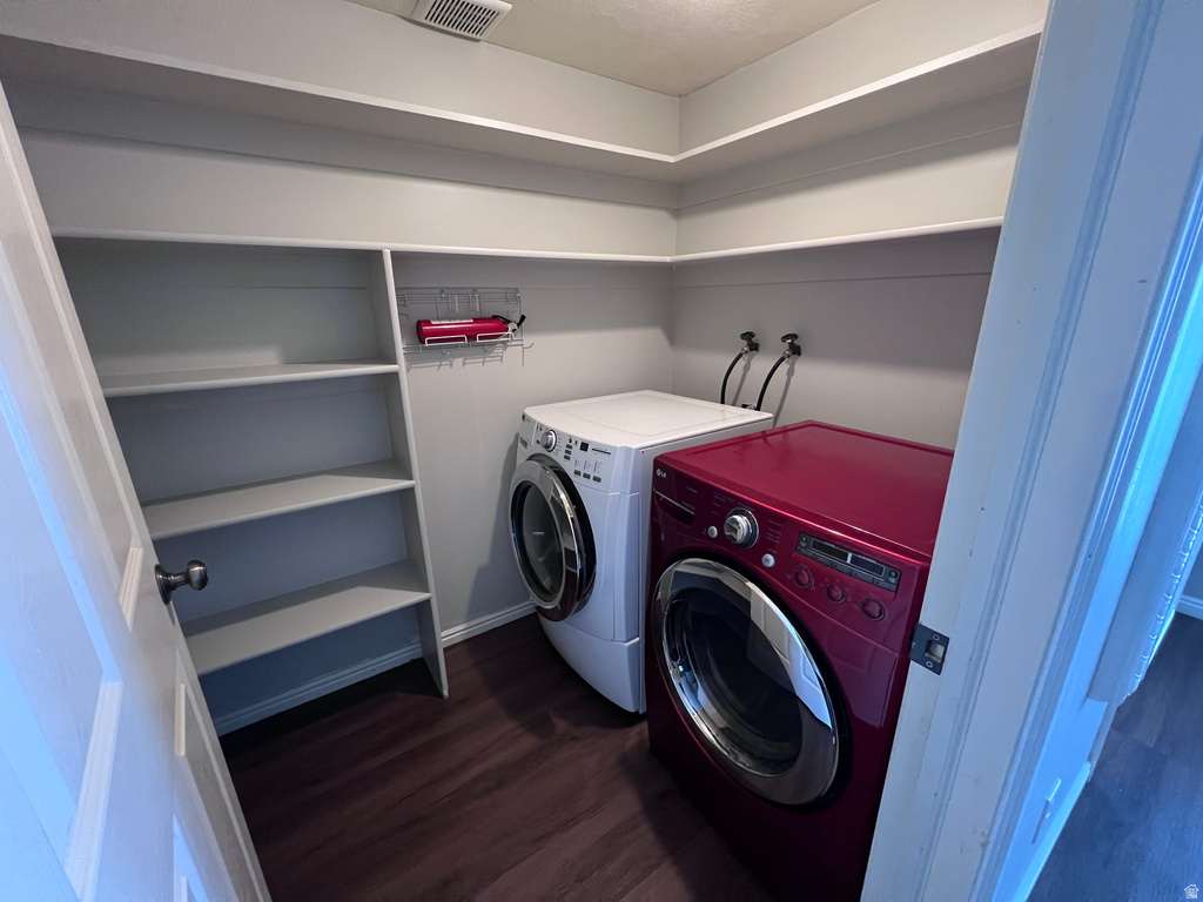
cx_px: 602
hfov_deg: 106.2
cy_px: 451
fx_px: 452
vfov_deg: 89.9
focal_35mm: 13
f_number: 1.8
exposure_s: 1/60
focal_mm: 1.57
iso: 640
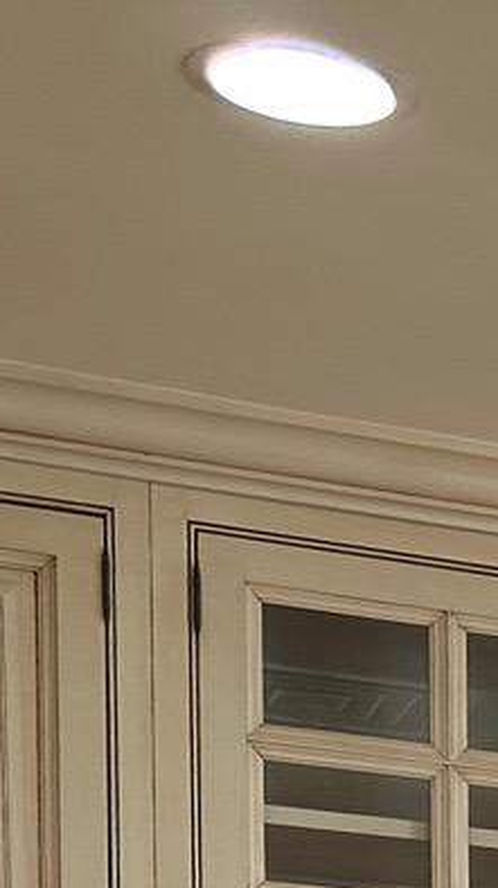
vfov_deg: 13.9
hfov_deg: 7.3
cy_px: 1654
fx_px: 3200
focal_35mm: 136
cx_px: 1767
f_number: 1.78
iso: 100
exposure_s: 1/120
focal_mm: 6.86
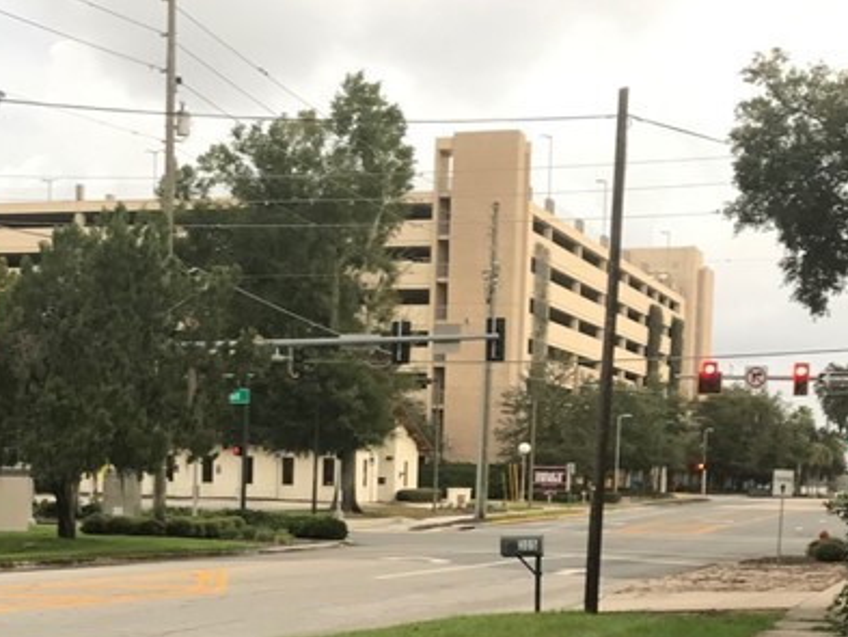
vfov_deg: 19.6
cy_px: 637
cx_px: 354
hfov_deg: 26.6
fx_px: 1789
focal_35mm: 73
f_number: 1.8
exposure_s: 1/120
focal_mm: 3.99
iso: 40
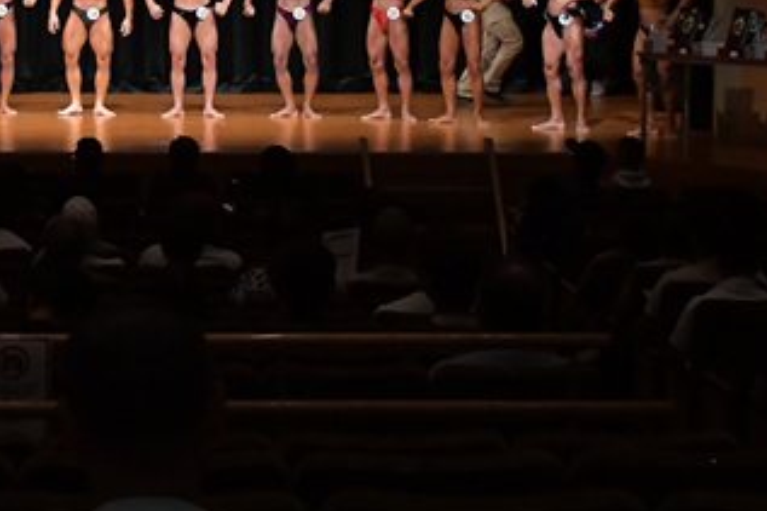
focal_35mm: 132
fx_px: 2811
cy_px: -51
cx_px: 28
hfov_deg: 15.3
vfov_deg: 10.3
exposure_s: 1/400
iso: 5000
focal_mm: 36
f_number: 5.6
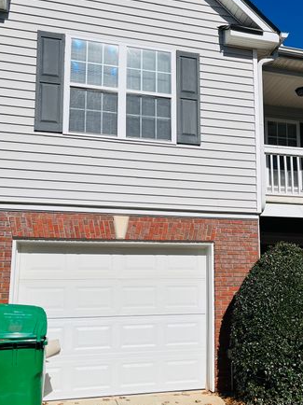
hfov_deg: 35.5
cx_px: 207
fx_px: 467
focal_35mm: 40
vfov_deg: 46.8
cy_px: 223
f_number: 1.6
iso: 50
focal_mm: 5.1
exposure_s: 1/9901
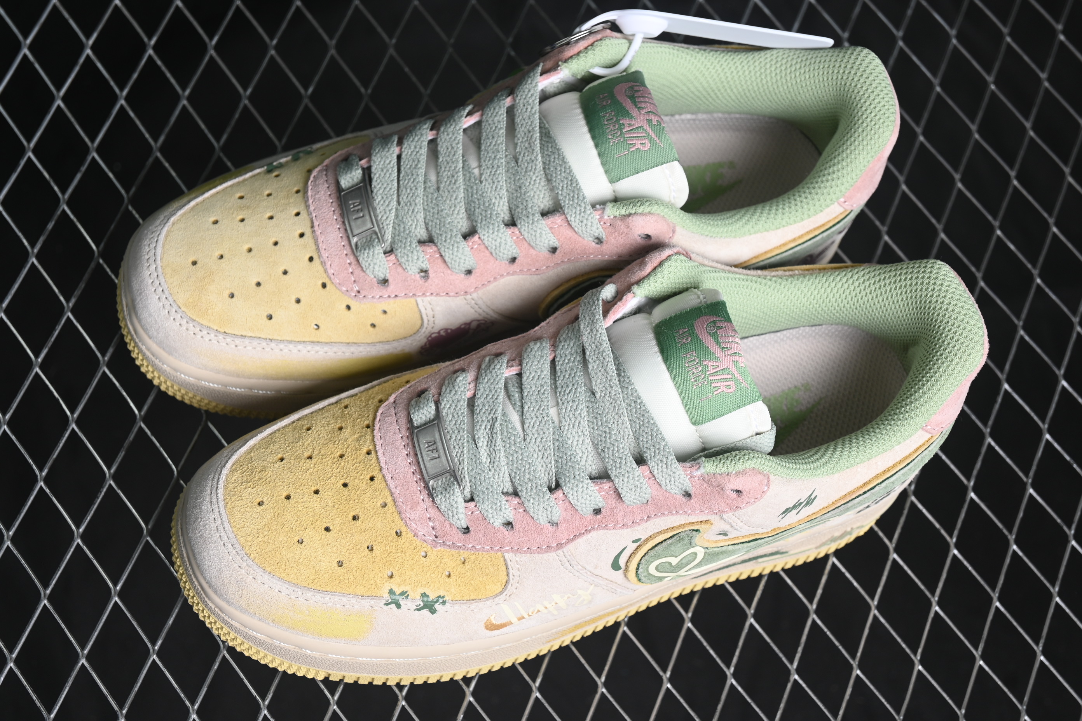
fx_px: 2254
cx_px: 541
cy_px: 360
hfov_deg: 27.0
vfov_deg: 18.2
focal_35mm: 75
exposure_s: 1/60
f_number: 6.3
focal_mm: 50
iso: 160
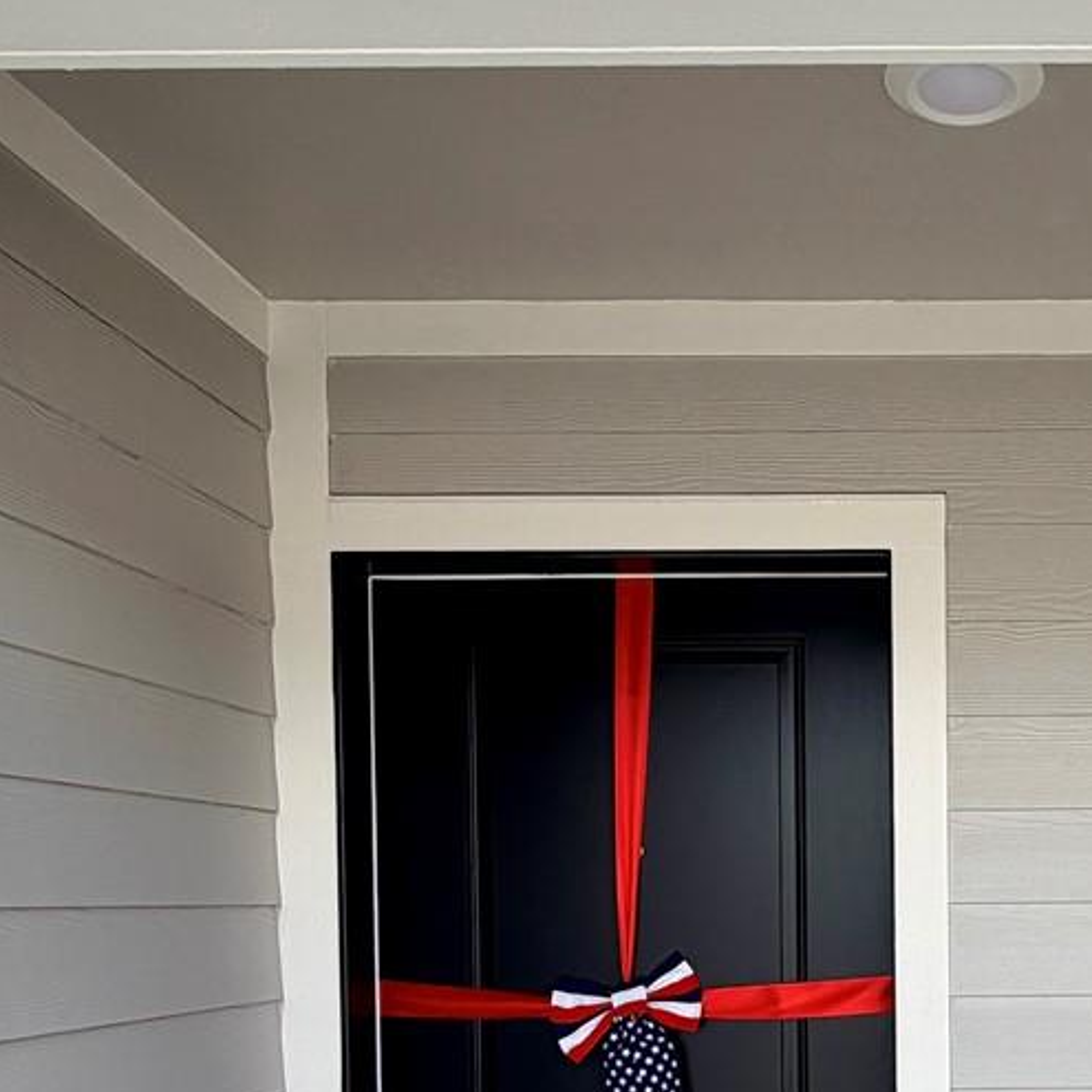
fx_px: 1428
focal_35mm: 40
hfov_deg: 38.9
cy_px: 946
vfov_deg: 39.4
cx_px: 982
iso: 40
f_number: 2.2
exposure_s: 1/243
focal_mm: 2.22
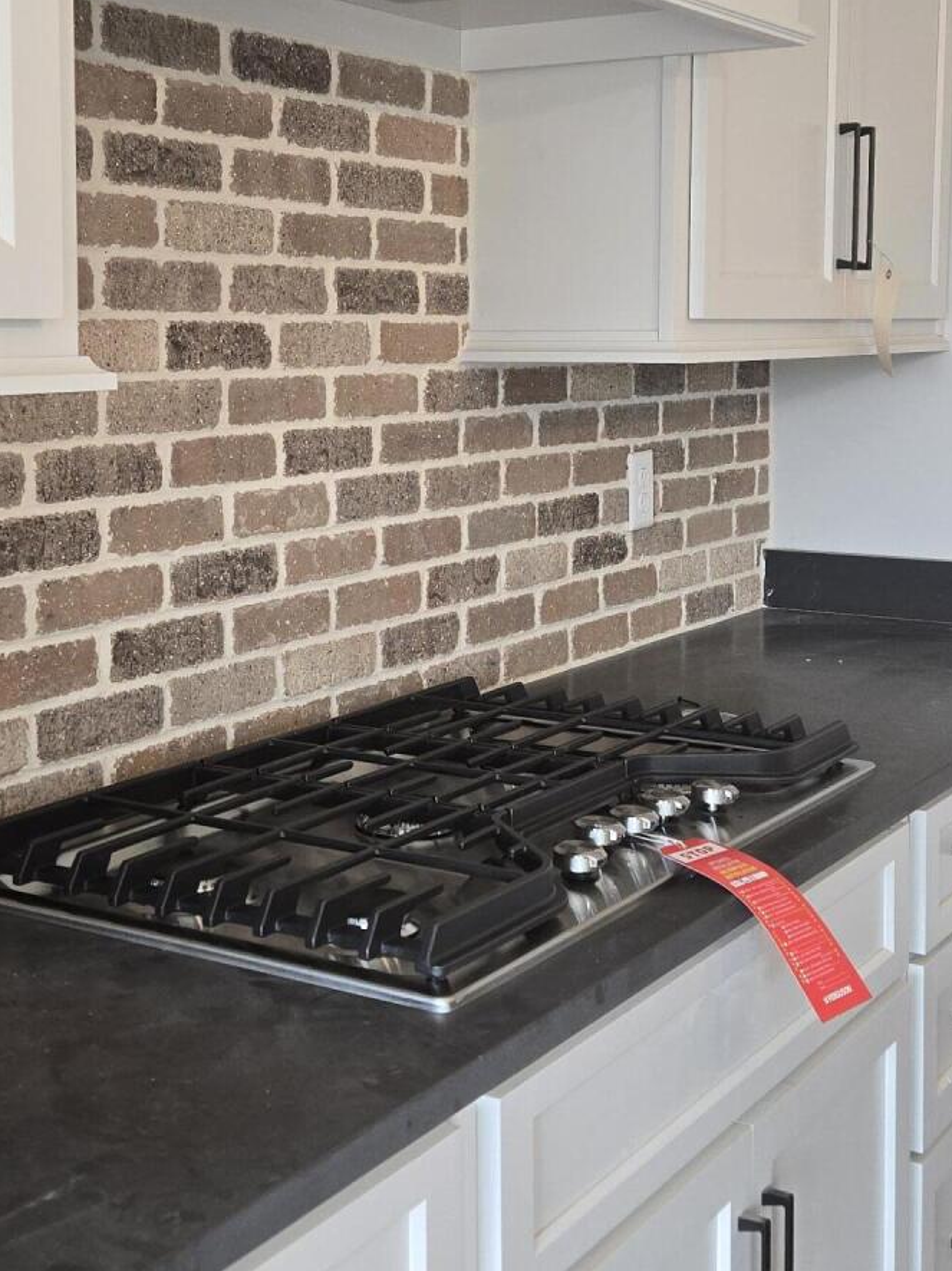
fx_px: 1908
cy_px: 458
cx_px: 406
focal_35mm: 52
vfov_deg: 36.6
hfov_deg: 28.0
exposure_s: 1/60
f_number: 1.8
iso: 50
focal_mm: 5.4
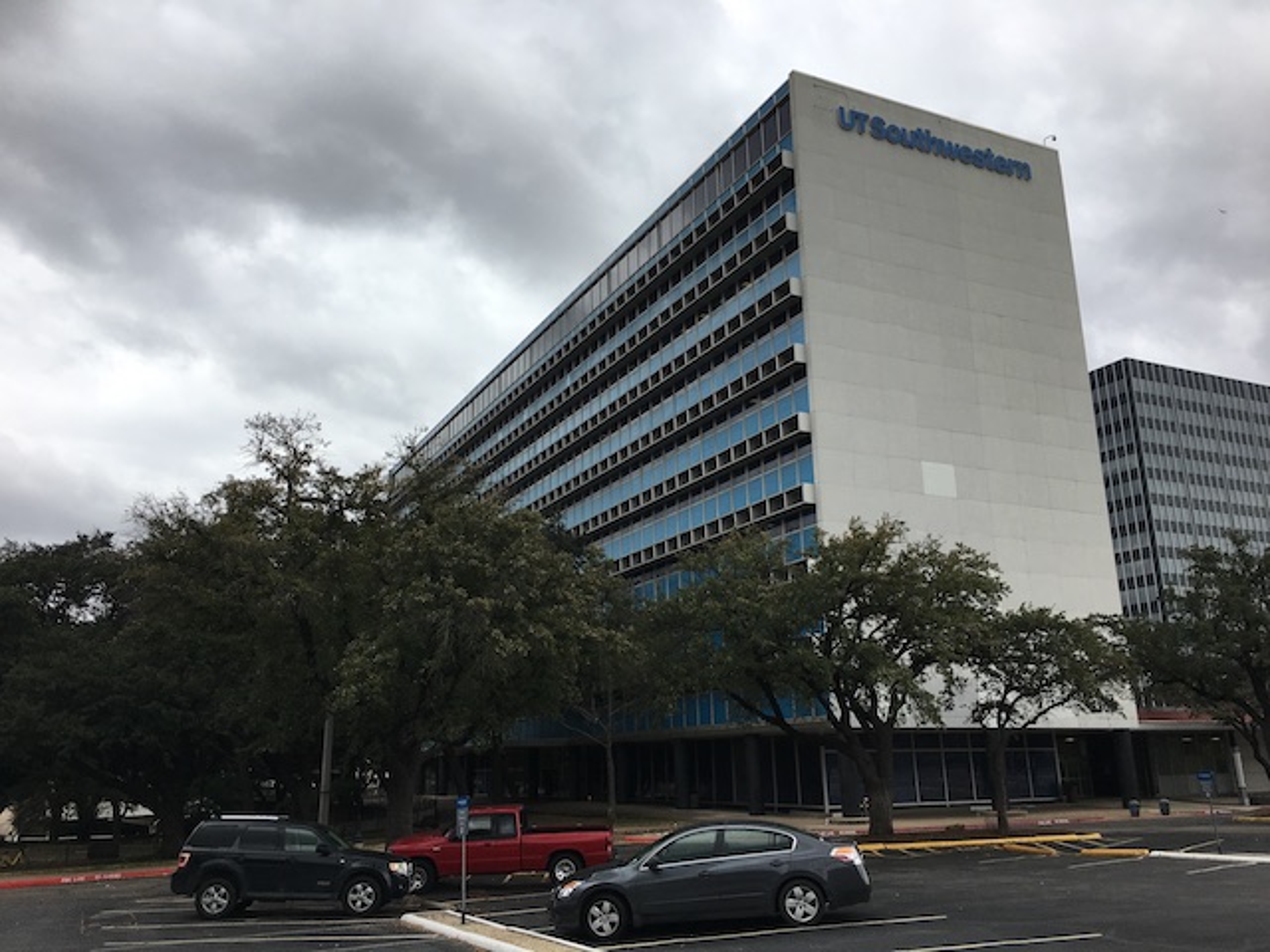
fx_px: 1064
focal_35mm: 29
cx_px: 635
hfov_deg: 61.7
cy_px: 476
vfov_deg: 48.2
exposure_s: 1/582
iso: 25
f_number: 2.2
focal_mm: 4.15
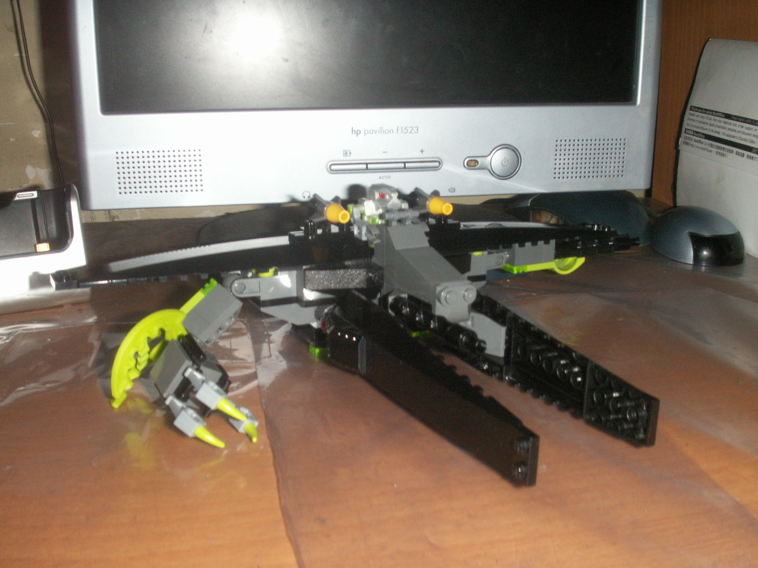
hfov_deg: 50.1
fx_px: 810
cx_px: 379
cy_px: 284
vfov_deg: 38.7
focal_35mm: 37
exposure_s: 1/40
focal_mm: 7.7
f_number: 7.1
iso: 160
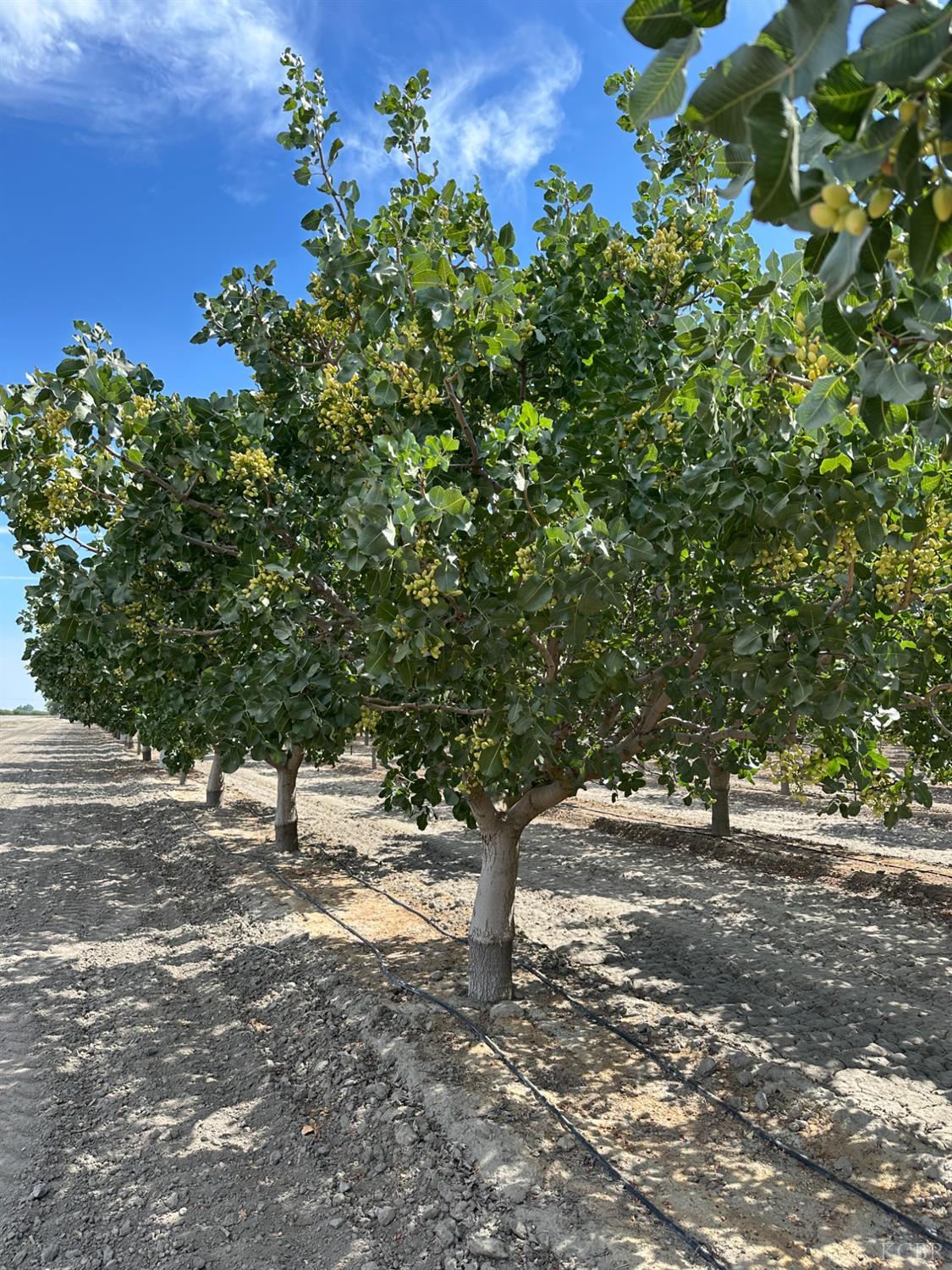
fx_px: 880
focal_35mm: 24
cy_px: 635
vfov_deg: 71.6
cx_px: 476
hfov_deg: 56.8
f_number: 1.78
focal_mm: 6.86
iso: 80
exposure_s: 1/1241
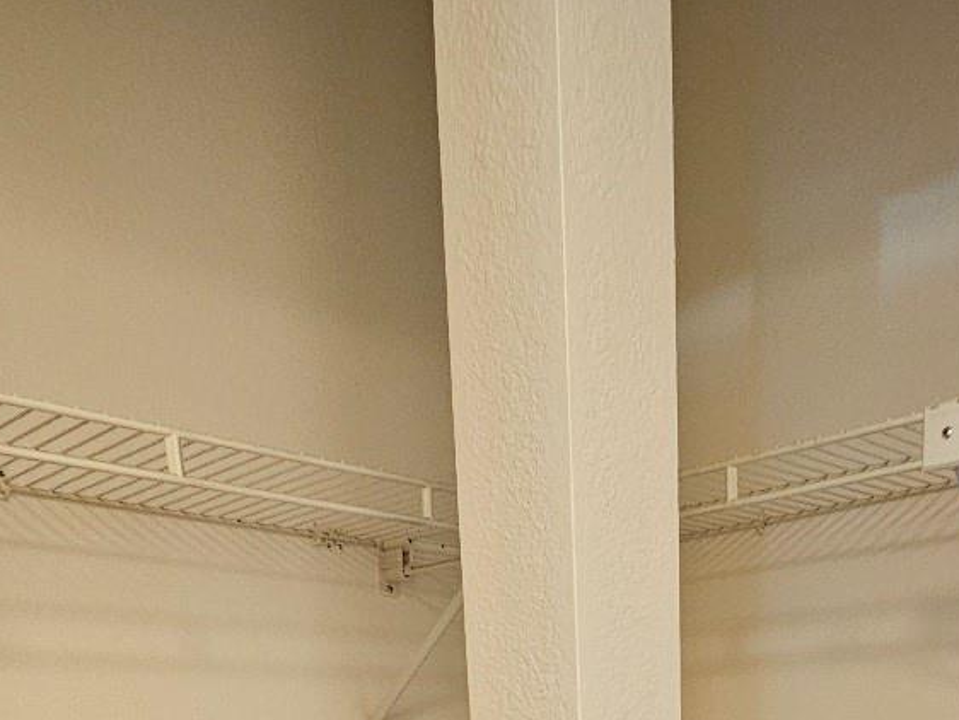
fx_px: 1025
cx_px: 601
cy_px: 1007
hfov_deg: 49.6
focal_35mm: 37
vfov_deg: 28.9
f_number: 2.2
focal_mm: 2.2
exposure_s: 1/30
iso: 400
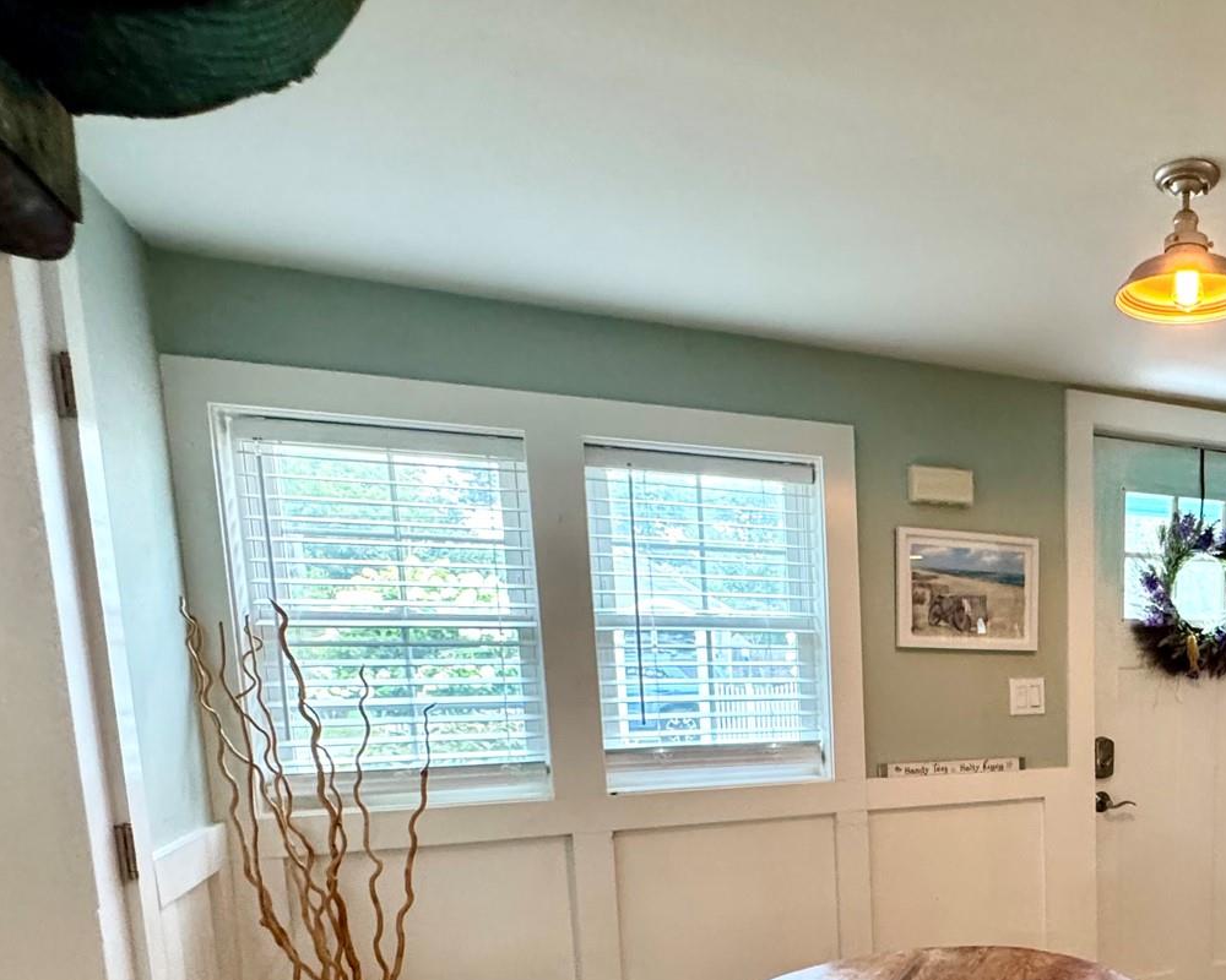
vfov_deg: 48.2
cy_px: 802
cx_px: 1096
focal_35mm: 28
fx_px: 1016
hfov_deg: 54.5
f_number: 2.2
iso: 400
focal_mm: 2.22
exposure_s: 1/60
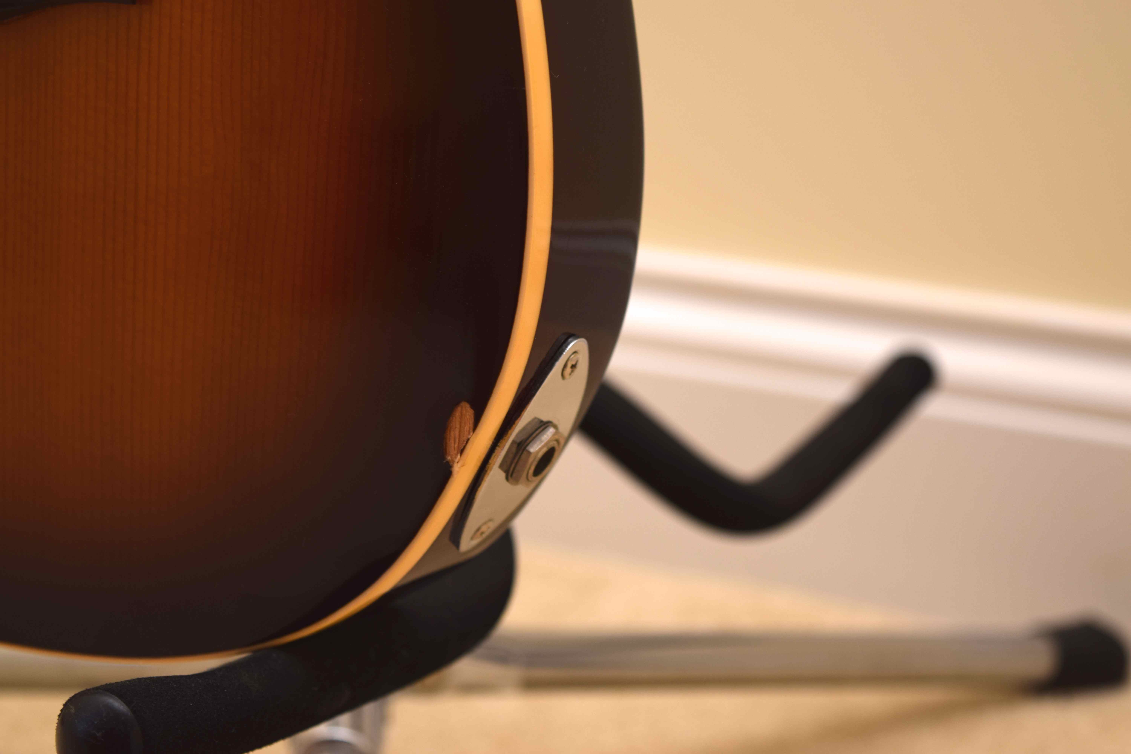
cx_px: 566
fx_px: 2356
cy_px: 377
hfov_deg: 27.0
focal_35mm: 75
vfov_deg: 18.2
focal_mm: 50
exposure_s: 1/60
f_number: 5.6
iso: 100
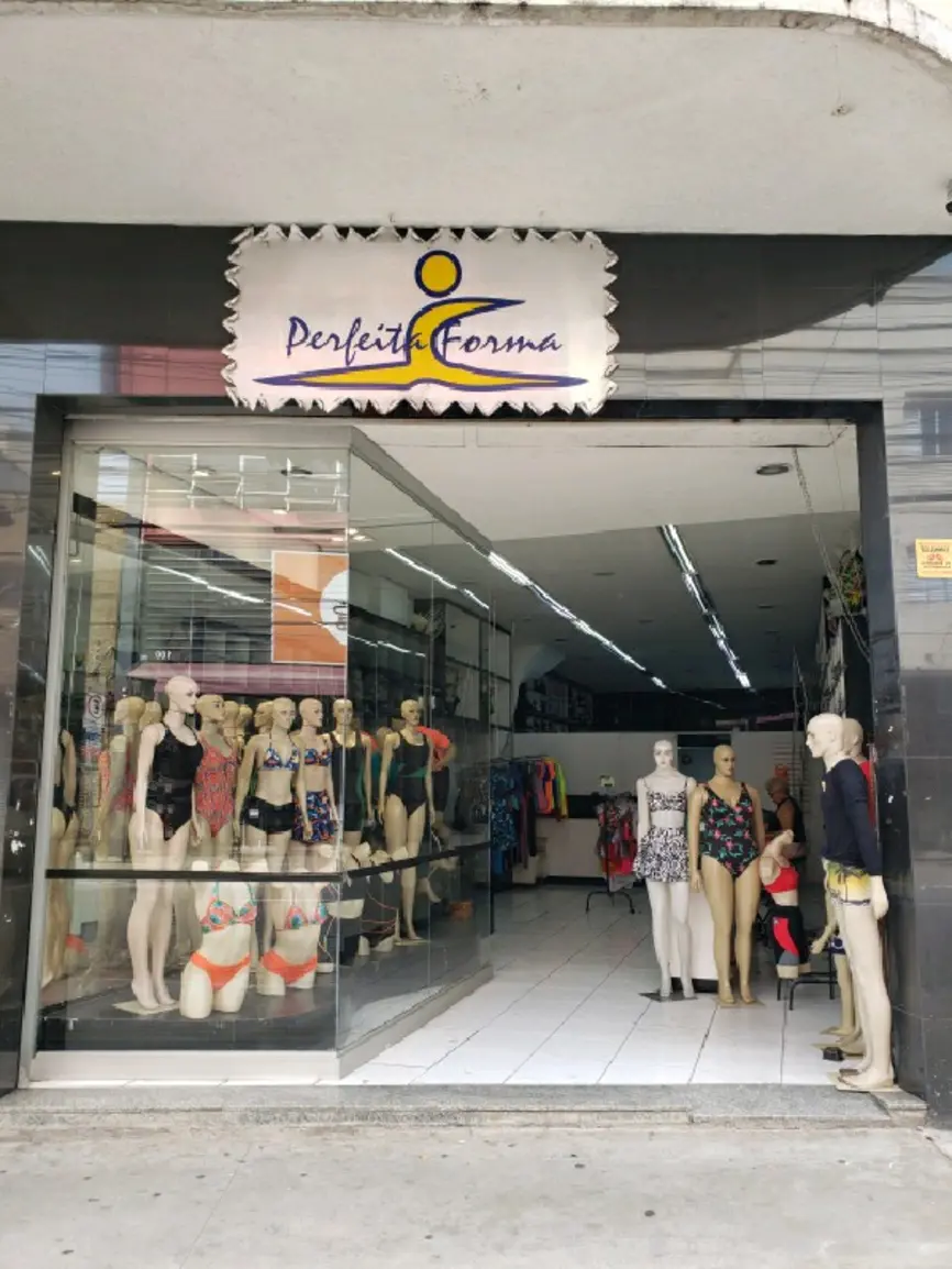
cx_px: 476
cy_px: 634
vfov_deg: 67.3
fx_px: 953
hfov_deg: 53.1
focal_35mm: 26
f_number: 2.4
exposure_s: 1/120
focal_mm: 4.3
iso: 50
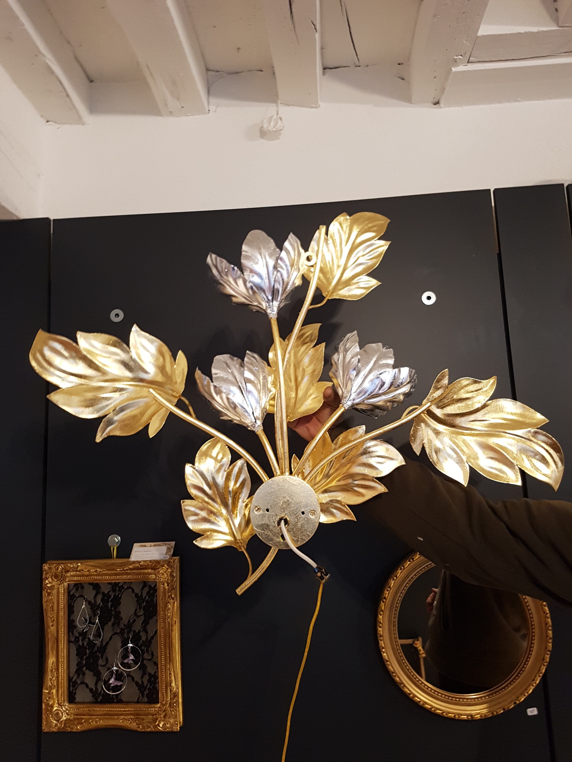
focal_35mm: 26
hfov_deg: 53.1
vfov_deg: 67.3
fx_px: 573
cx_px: 286
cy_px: 381
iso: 250
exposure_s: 1/25
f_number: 1.7
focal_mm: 4.2
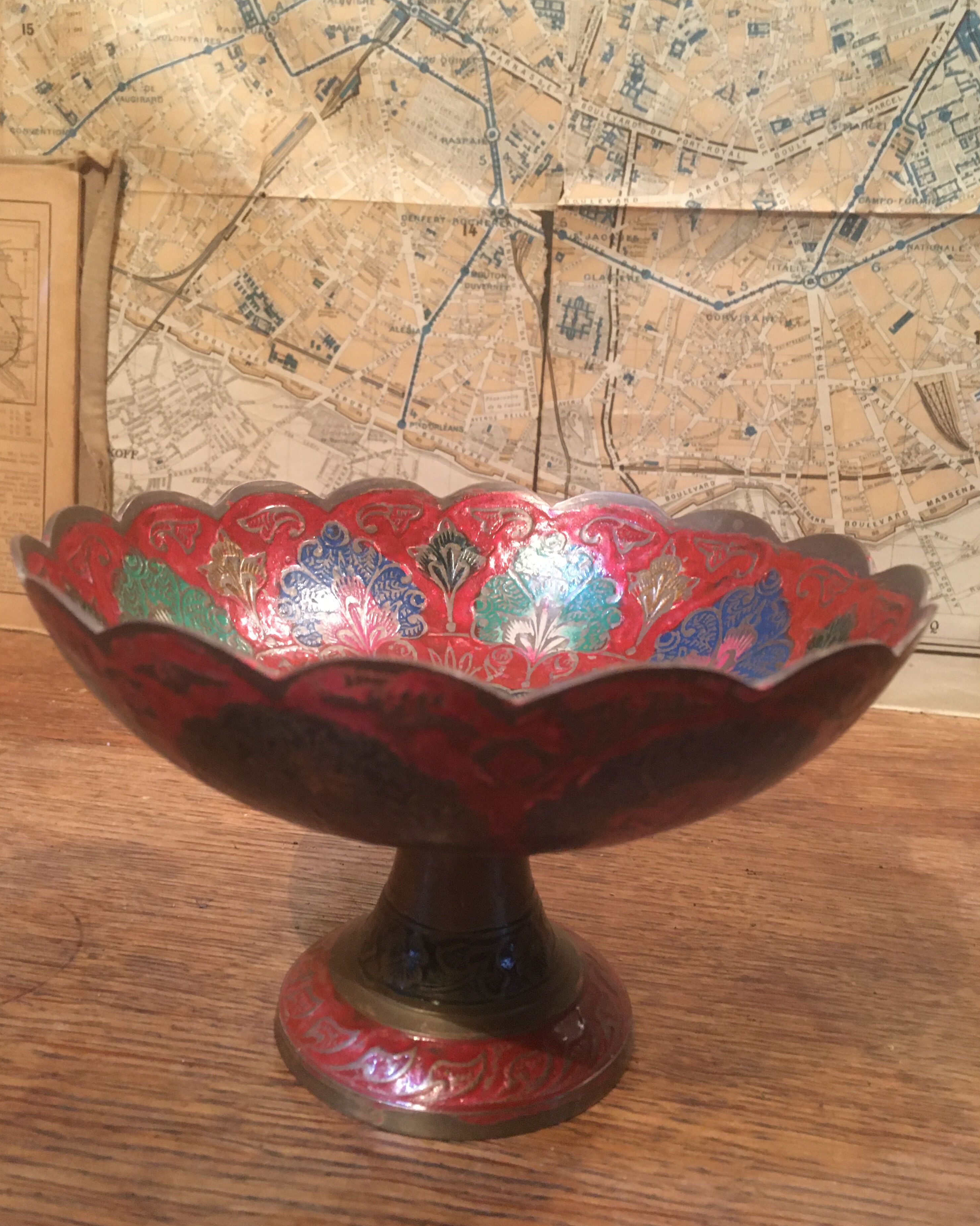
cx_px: 481
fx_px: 1124
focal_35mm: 31
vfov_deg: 57.2
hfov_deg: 47.1
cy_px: 610
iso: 400
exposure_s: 1/17
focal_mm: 4.15
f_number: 2.2
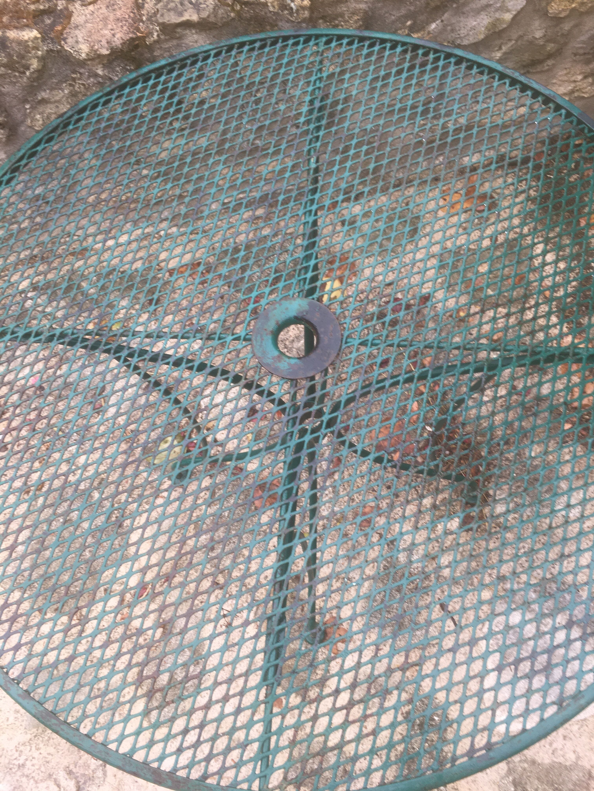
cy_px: 396
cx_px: 297
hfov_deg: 48.2
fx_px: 664
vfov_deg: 61.7
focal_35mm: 29
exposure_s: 1/100
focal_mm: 4.15
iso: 25
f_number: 2.2
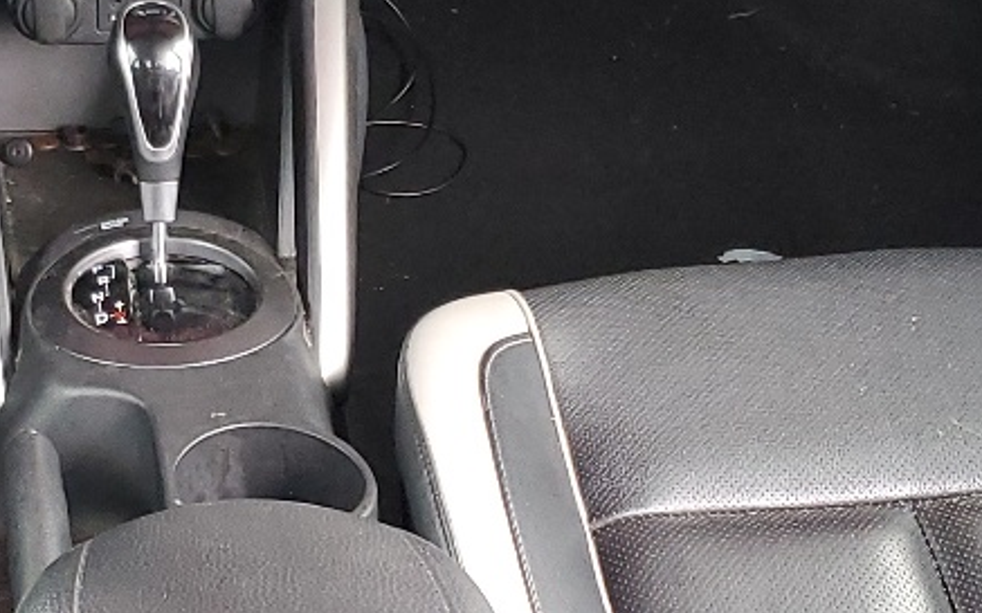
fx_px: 2703
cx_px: 202
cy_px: 382
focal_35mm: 101
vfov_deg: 12.9
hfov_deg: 20.4
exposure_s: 1/60.2
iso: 182
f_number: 1.5
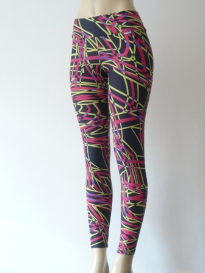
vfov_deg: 36.2
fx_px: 418
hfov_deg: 27.5
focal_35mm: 53
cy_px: 136
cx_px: 102
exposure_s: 1/20
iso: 200
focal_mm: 5.8
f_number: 2.8
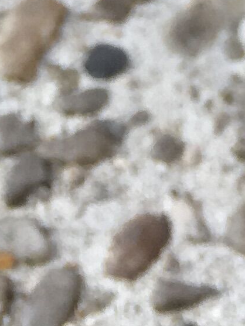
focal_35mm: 210
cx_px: 495
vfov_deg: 7.8
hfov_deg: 6.8
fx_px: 1981
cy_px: -748
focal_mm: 4.15
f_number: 2.2
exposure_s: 1/171
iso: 25
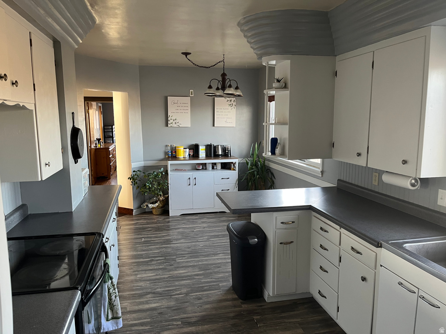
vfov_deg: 53.1
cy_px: 167
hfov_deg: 67.3
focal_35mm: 26
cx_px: 223
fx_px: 335
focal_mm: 5.1
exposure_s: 1/71
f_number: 1.6
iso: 125
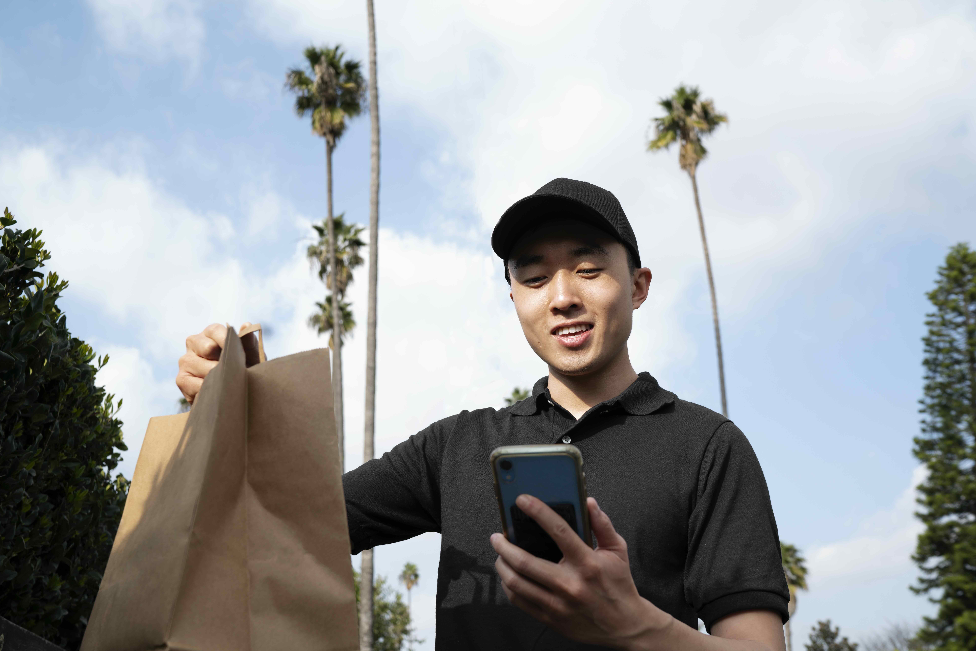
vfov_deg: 36.9
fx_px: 976
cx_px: 495
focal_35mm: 36
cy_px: 331
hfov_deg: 53.1
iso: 50
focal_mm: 35
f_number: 5.6
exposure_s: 1/100
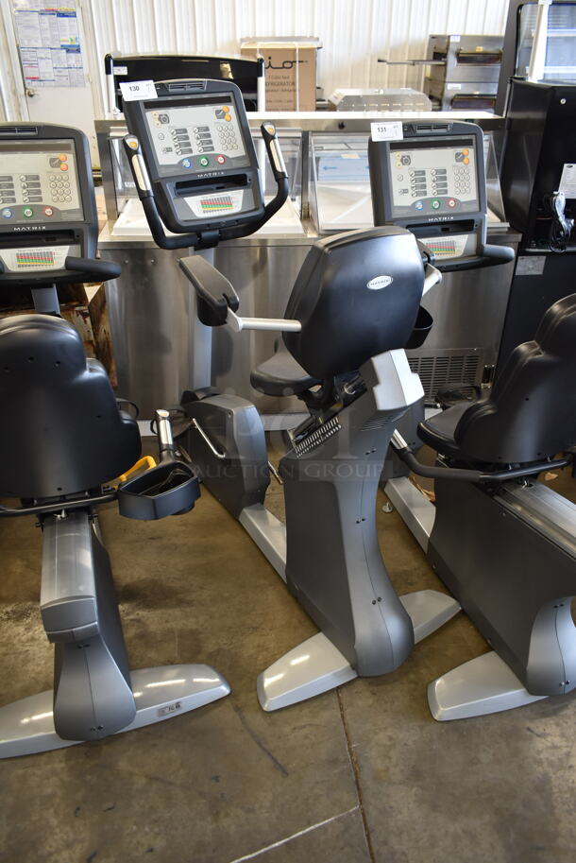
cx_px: 288
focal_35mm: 27
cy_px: 432
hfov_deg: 48.0
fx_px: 647
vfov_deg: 67.3
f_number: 3.5
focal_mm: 18
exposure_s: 1/30
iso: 450
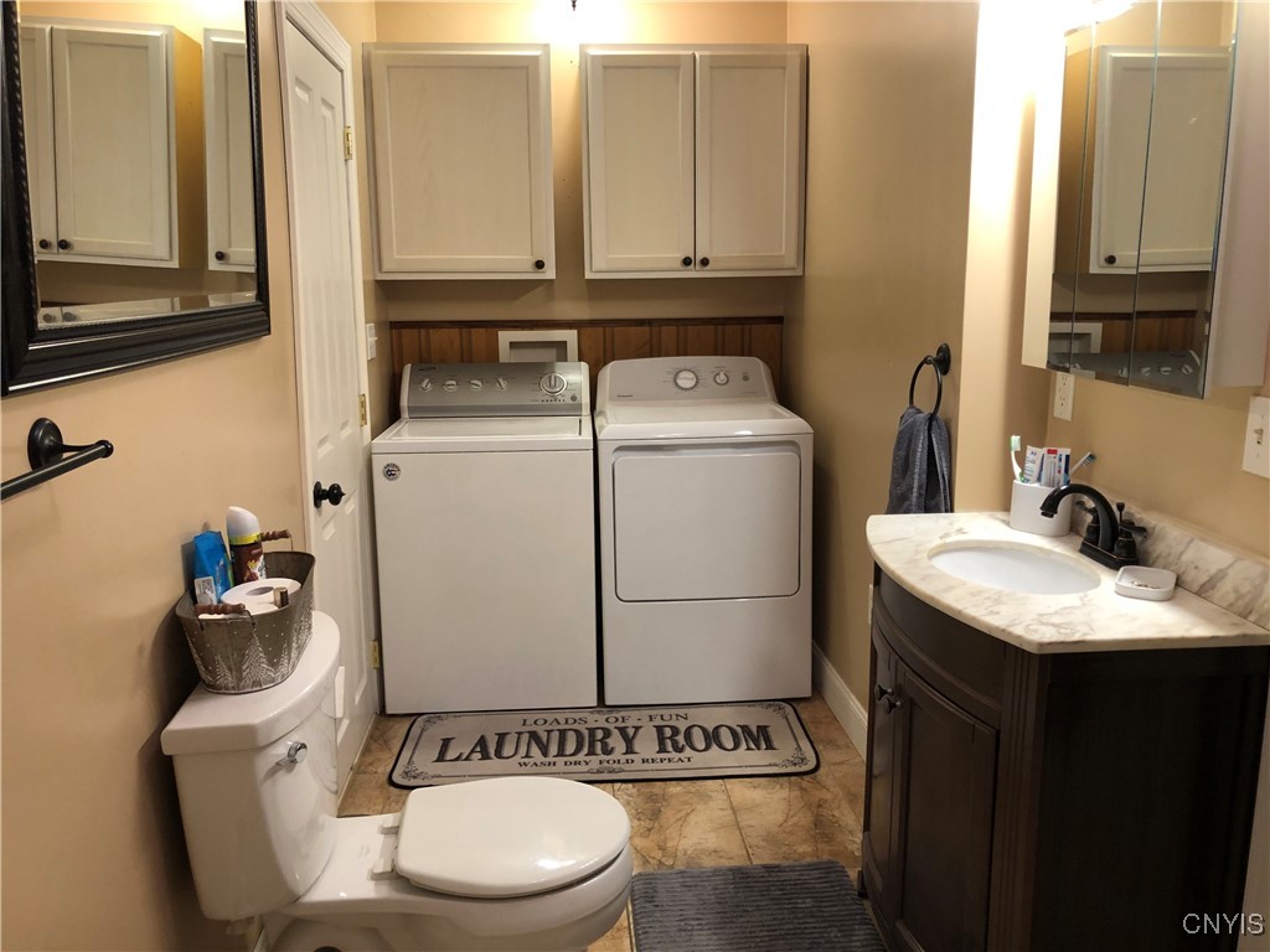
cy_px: 476
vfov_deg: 49.7
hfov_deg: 63.4
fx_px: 1027
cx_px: 635
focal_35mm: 28
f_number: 1.8
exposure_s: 1/20
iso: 40
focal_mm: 3.99
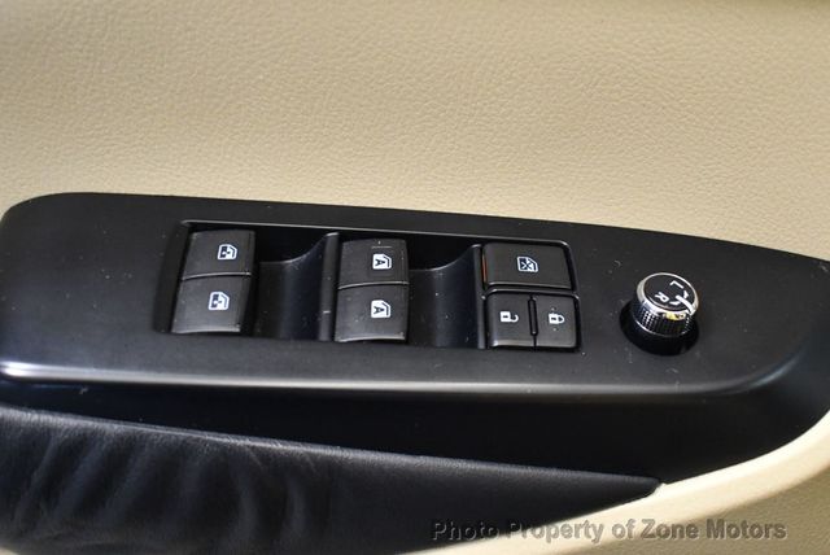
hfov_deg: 39.6
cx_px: 415
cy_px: 278
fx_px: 1154
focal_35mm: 50
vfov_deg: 27.0
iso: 3200
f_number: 4
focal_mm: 25
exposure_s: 1/80
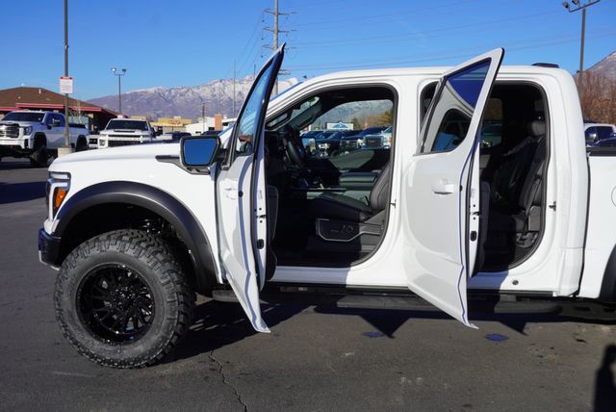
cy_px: 206
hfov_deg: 53.1
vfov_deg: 36.9
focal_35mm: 36
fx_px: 617
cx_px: 308
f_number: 11
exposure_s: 1/200
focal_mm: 24
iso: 100
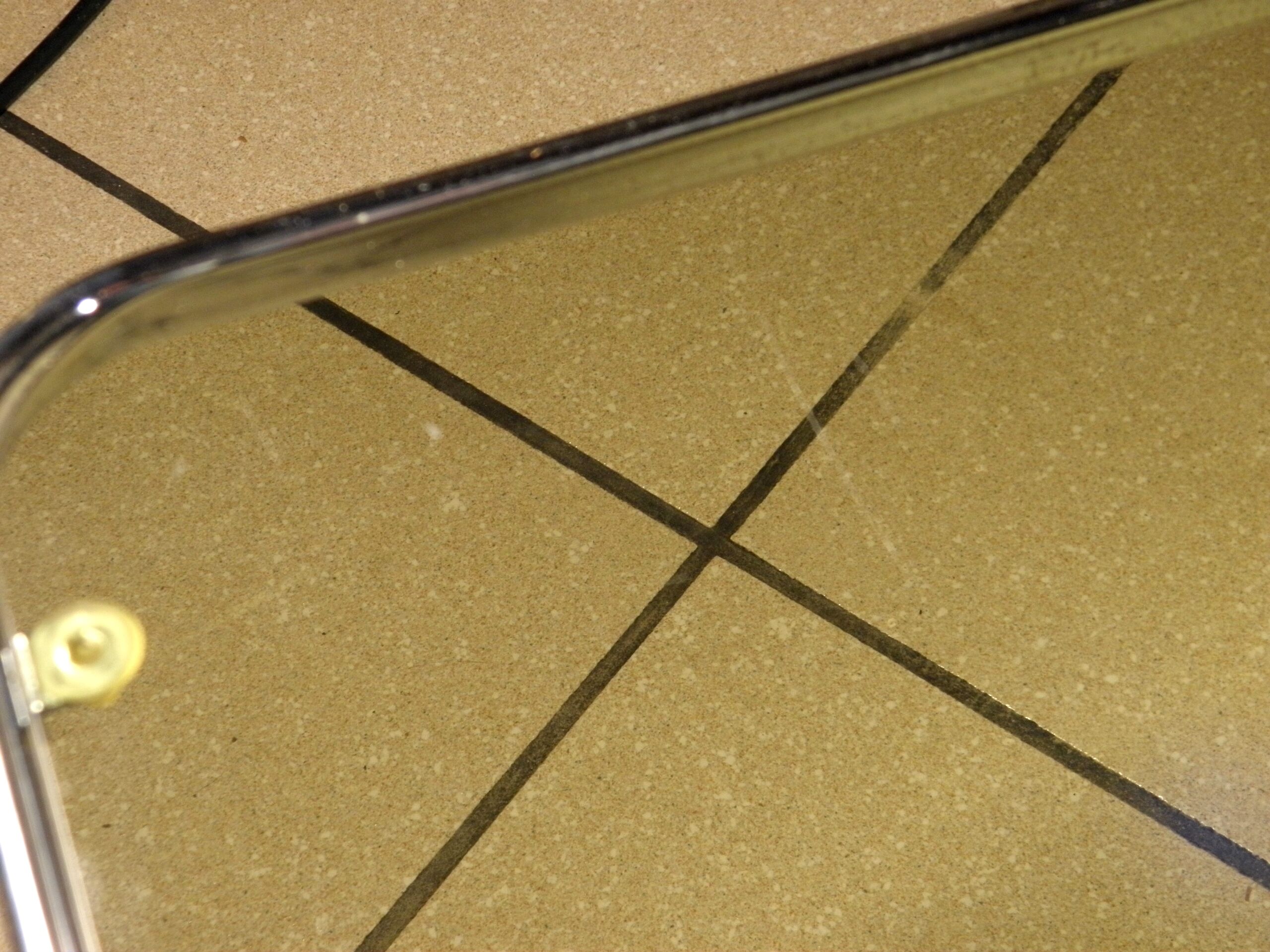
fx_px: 2935
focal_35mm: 80
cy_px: 476
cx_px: 635
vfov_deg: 18.4
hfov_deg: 24.4
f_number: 4.4
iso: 200
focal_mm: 14.3
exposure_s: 1/20
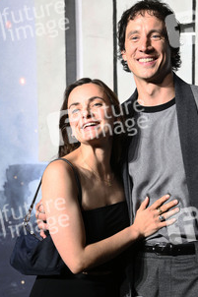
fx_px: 1008
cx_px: 126
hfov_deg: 11.2
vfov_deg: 16.8
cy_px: 172
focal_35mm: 122
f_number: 5.6
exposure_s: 1/200
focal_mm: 92
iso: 2000
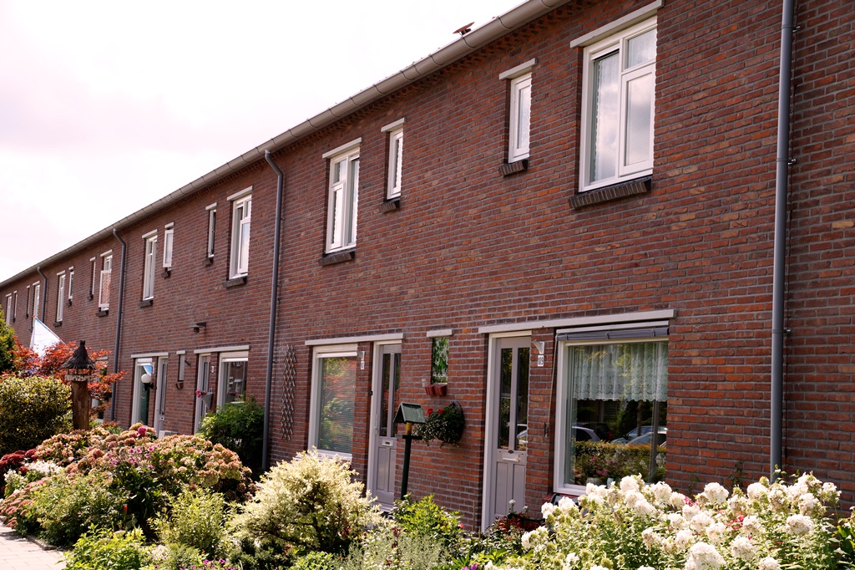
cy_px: 285
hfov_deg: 37.9
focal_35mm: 52
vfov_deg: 25.7
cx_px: 428
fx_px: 1246
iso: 100
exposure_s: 1/125
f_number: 9
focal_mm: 35
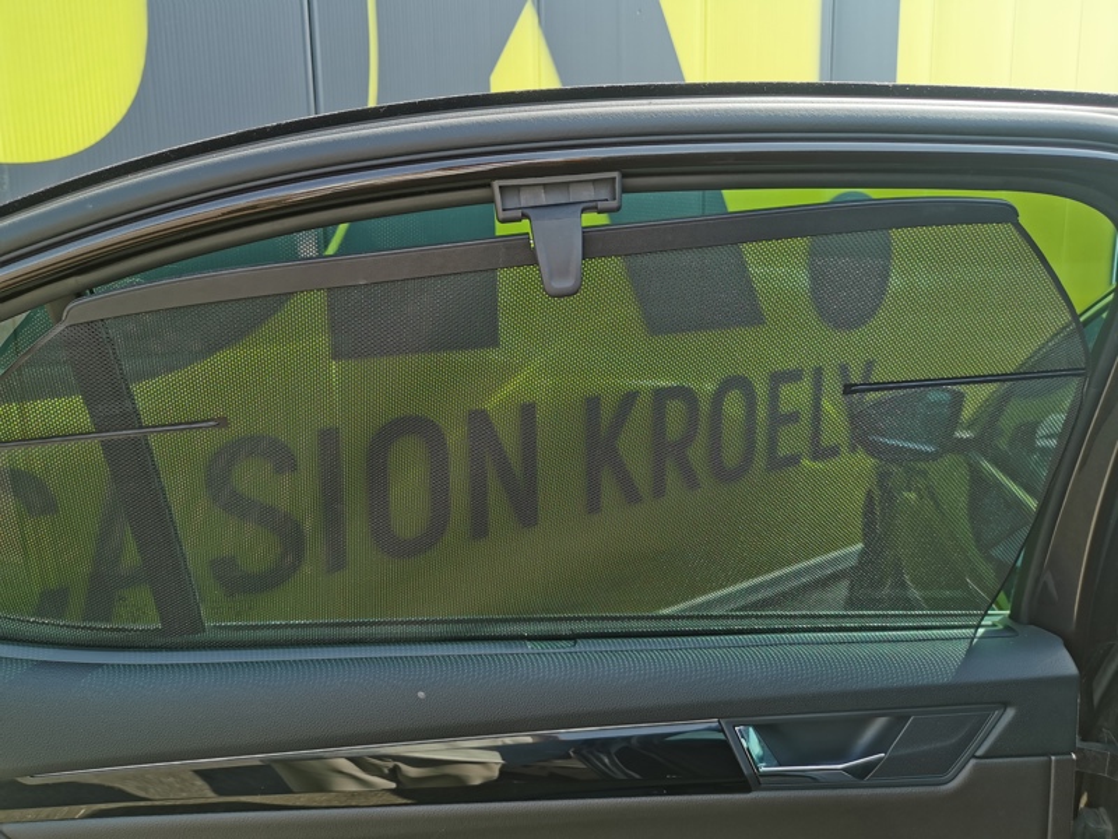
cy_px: 420
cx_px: 559
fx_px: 872
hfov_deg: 65.3
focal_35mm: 27
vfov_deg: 51.4
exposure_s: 1/517
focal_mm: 5.58
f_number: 1.8
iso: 50
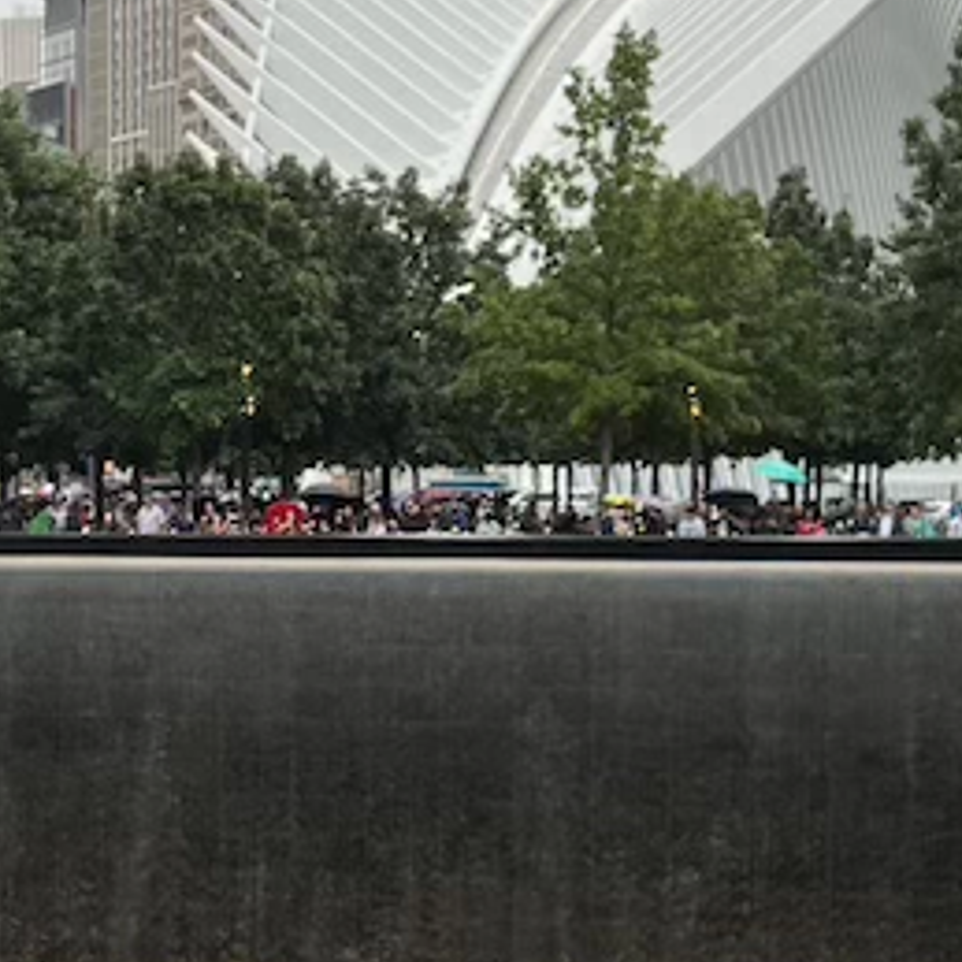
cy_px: 579
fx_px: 2232
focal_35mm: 71
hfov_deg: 24.3
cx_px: 409
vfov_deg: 24.3
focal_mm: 5.7
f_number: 1.5
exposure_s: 1/159
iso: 40
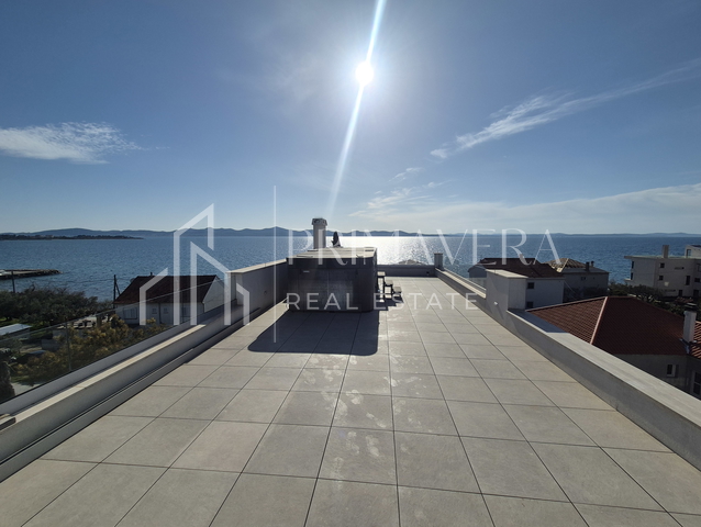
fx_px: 264
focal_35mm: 13
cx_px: 350
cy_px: 264
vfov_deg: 90.0
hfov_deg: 106.1
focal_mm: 2.2
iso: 50
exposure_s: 1/9760
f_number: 2.2
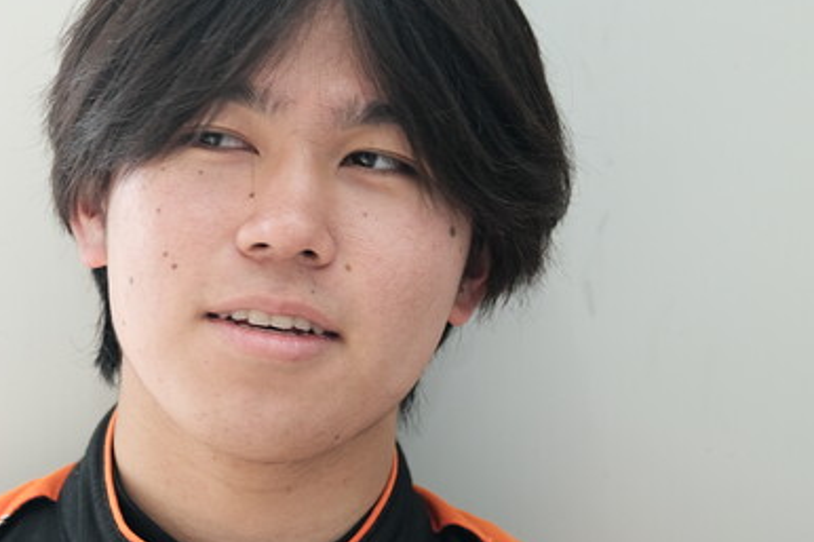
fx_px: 3164
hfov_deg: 14.6
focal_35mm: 140
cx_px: 194
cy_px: 310
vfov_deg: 9.8
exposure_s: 1/170
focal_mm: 50
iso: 320
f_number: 4
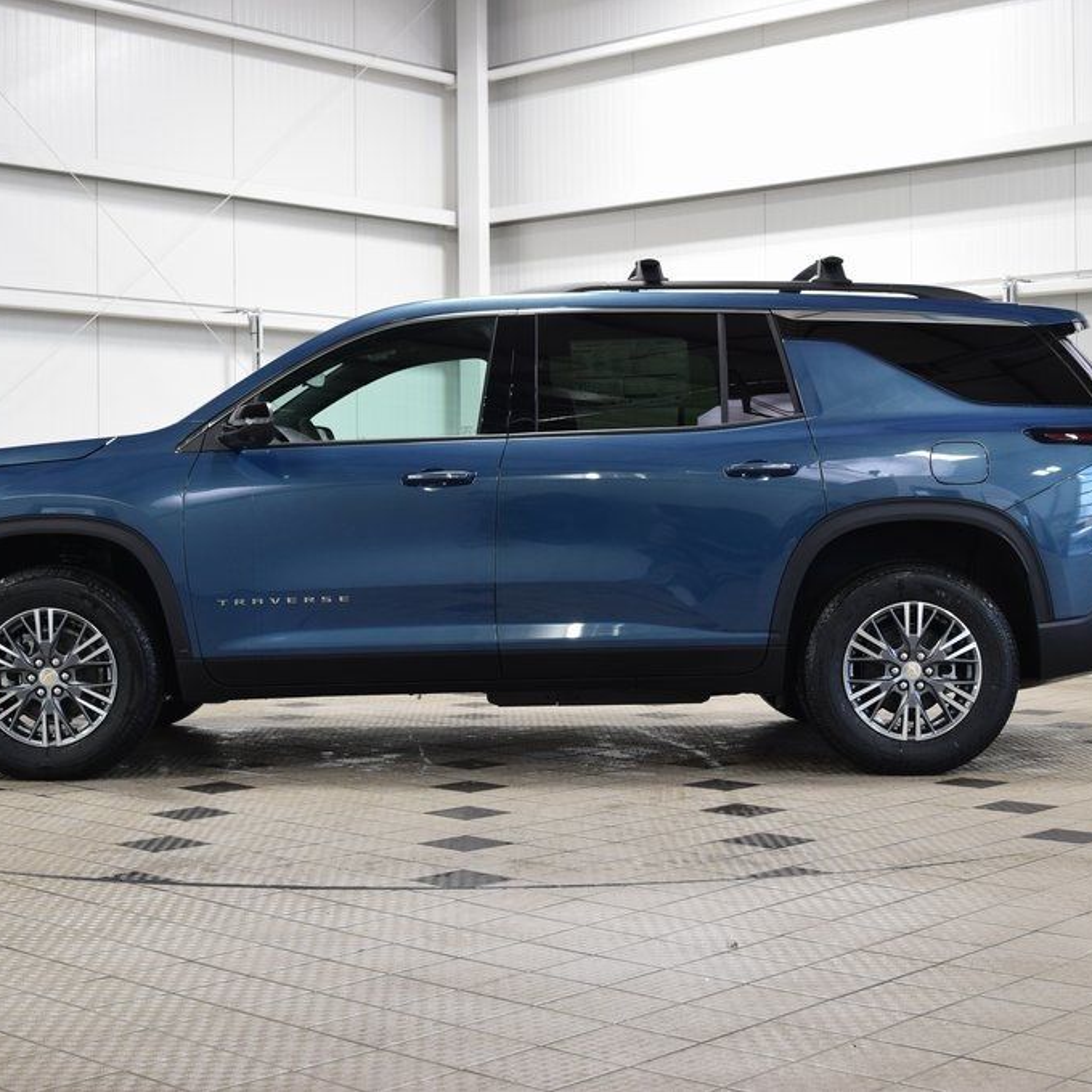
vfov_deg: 30.7
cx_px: 496
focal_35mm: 56
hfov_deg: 30.7
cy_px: 545
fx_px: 1986
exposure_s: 1/15
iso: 500
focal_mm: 29
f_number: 6.3
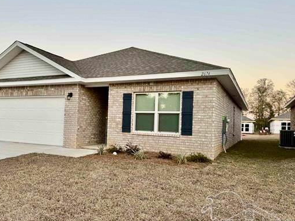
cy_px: 116
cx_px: 120
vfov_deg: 46.8
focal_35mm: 30
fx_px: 256
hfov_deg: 59.5
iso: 64
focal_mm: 6.86
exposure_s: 1/122
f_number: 1.78
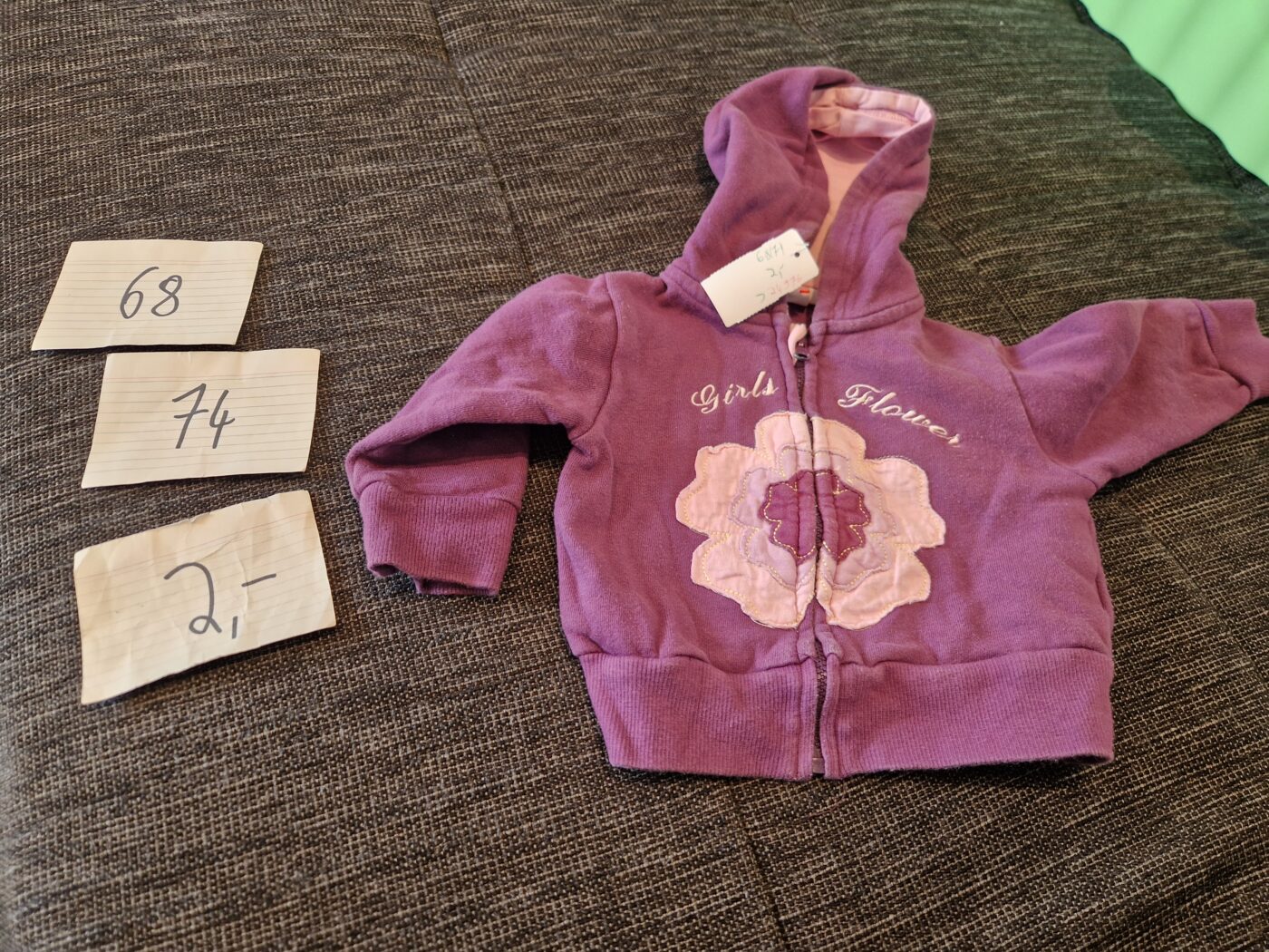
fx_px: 843
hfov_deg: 73.9
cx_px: 634
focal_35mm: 23
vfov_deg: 58.9
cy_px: 476
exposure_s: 1/100
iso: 125
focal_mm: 5.4
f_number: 1.8
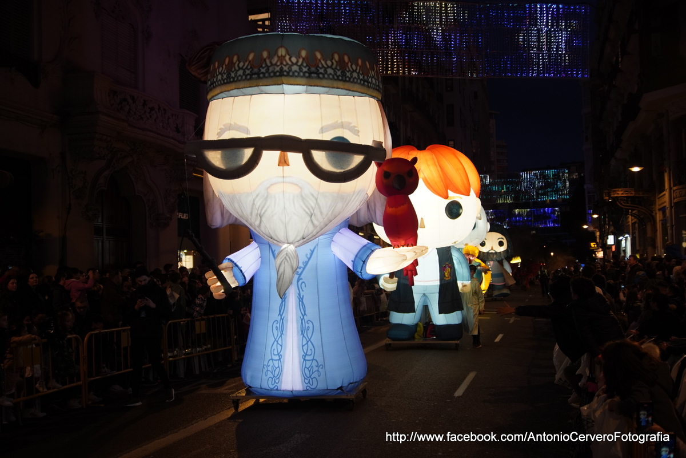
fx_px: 800
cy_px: 229
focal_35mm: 42
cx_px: 343
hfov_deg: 46.4
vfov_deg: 31.9
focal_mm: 28
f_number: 2.8
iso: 800
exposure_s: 1/160
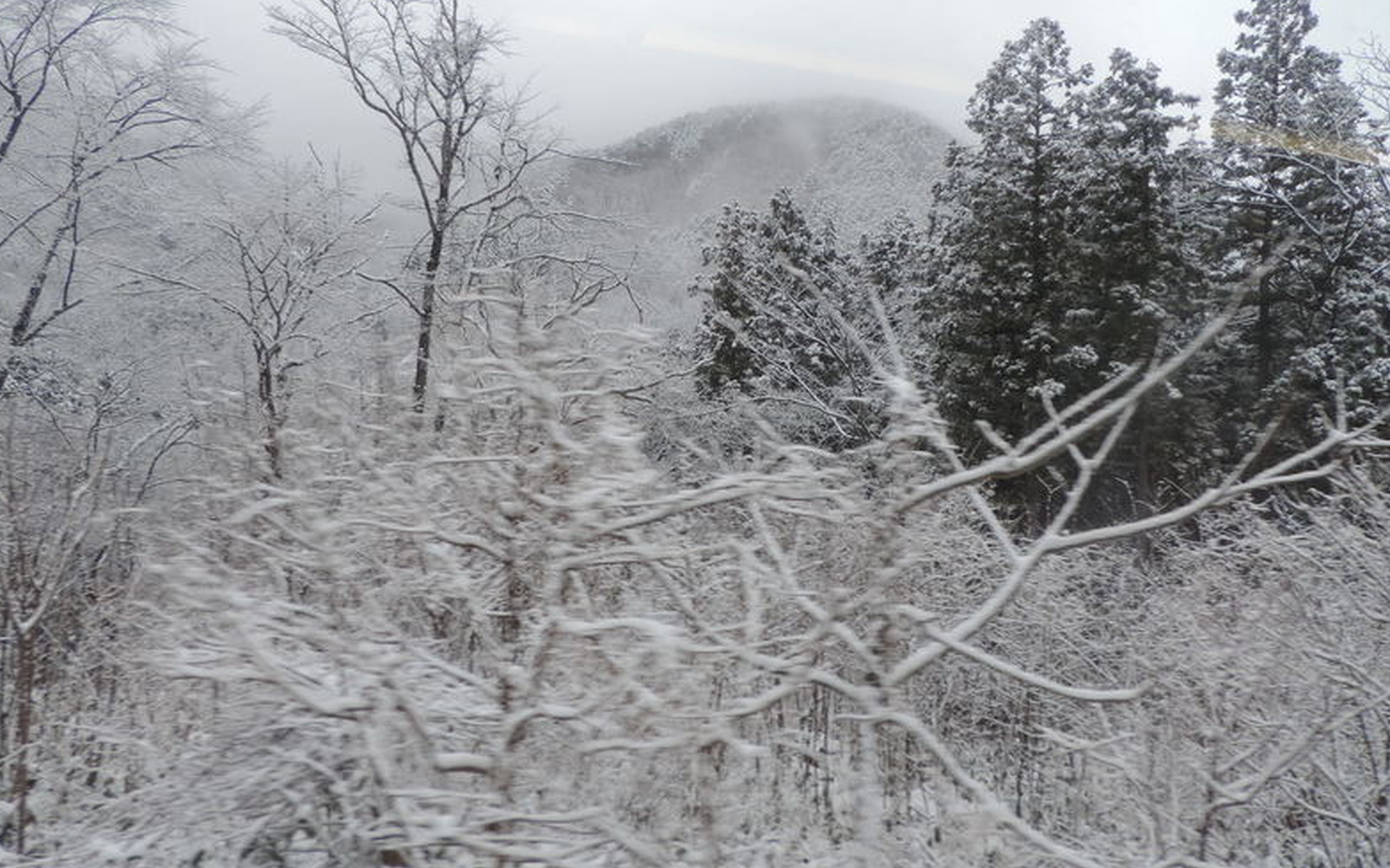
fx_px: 985
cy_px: 406
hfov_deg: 70.4
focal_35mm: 26
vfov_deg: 47.5
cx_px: 683
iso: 80
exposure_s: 1/400
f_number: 3
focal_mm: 4.3
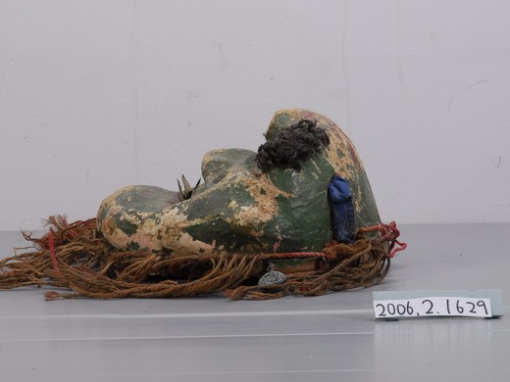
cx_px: 215
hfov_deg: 17.0
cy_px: 175
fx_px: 1703
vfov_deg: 12.8
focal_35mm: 116
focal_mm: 65
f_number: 18
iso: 100
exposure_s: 1/10
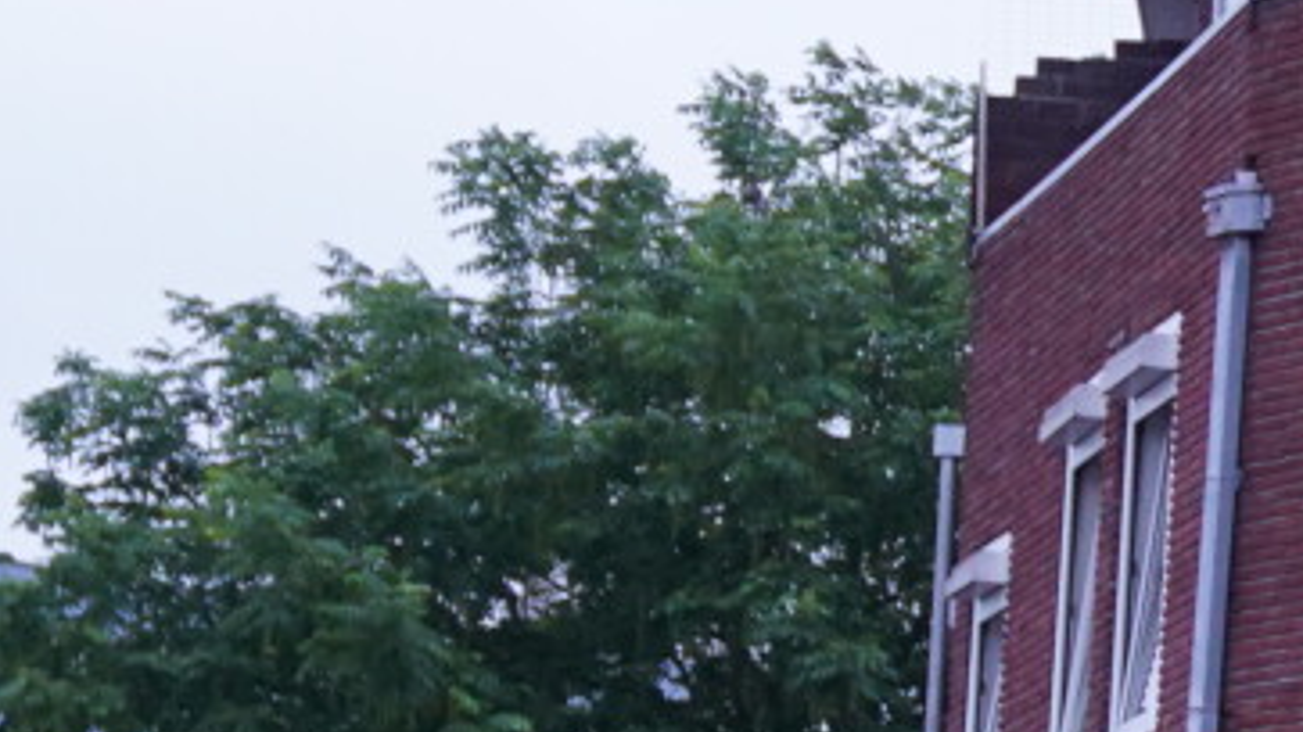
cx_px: 2577
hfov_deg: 9.8
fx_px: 7081
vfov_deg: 5.9
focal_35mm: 205
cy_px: 380
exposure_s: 1/160
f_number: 2.8
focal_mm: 37
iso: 2000
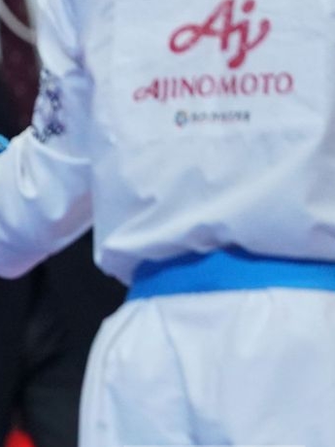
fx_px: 9703
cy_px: 189
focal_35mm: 752
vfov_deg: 2.6
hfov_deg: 2.0
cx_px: -444
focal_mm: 200
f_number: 2.8
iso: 5000
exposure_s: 1/1000
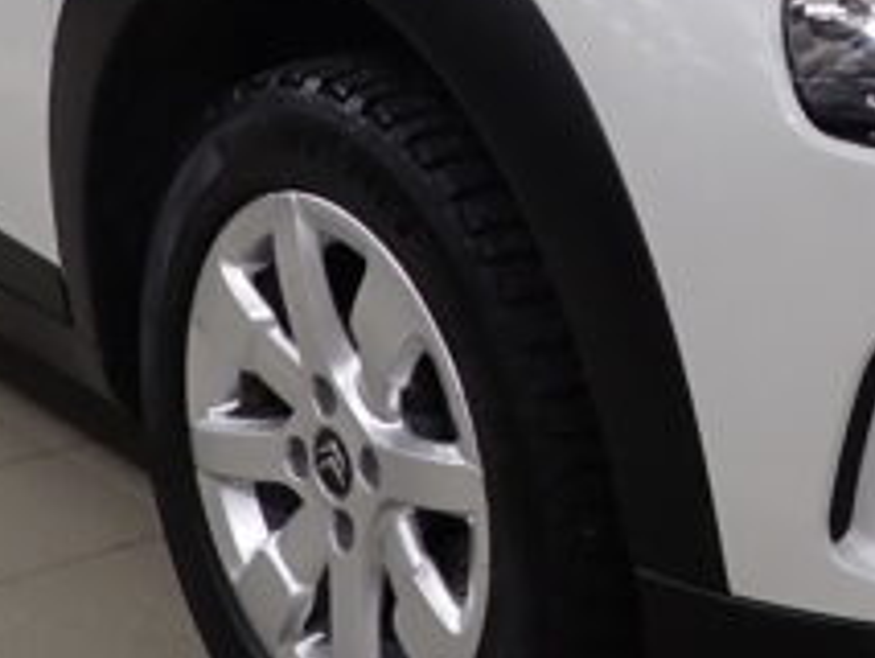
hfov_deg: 20.5
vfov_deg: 15.4
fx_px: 2377
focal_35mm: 94
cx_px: 760
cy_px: -12
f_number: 2
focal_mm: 4.5
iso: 100
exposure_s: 1/60
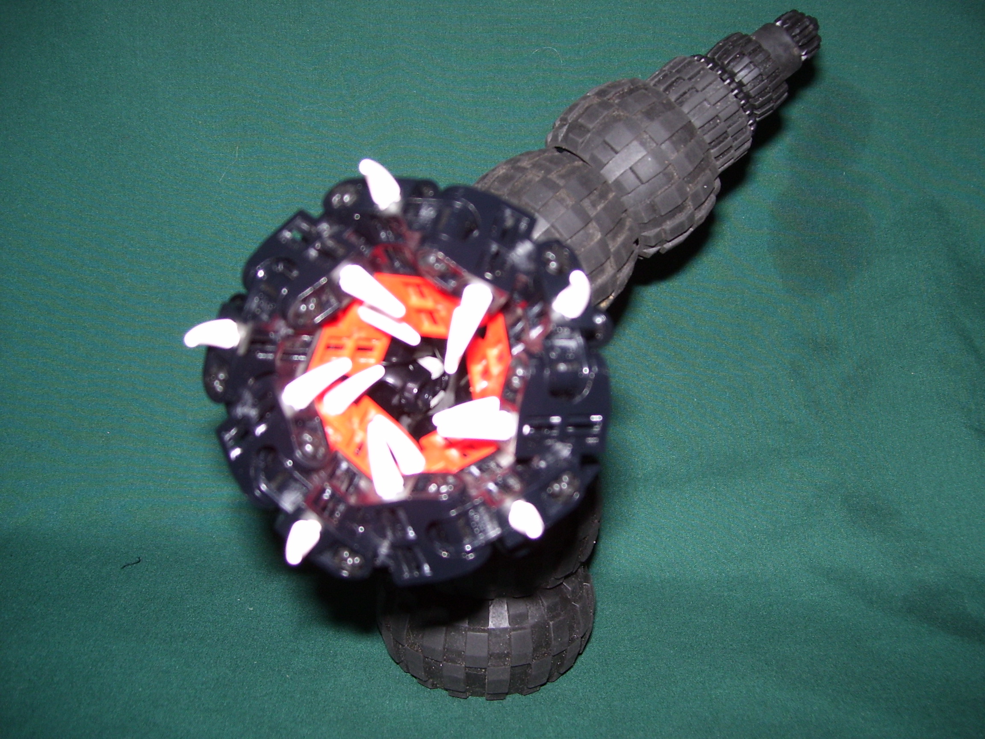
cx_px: 492
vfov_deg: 39.7
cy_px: 370
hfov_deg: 51.4
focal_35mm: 36
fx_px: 1024
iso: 80
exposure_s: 1/60
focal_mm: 6
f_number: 2.7
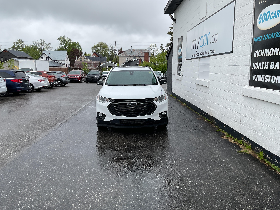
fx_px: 235
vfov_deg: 48.2
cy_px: 105
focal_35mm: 29
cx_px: 140
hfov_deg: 61.7
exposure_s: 1/829
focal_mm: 3
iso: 16
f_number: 1.8
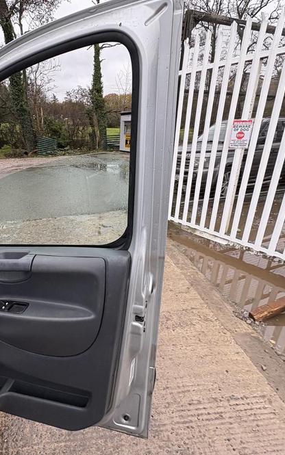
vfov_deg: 85.0
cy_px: 229
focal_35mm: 20
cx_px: 99
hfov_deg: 58.5
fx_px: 248
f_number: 2.2
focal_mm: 2.22
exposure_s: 1/99
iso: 80
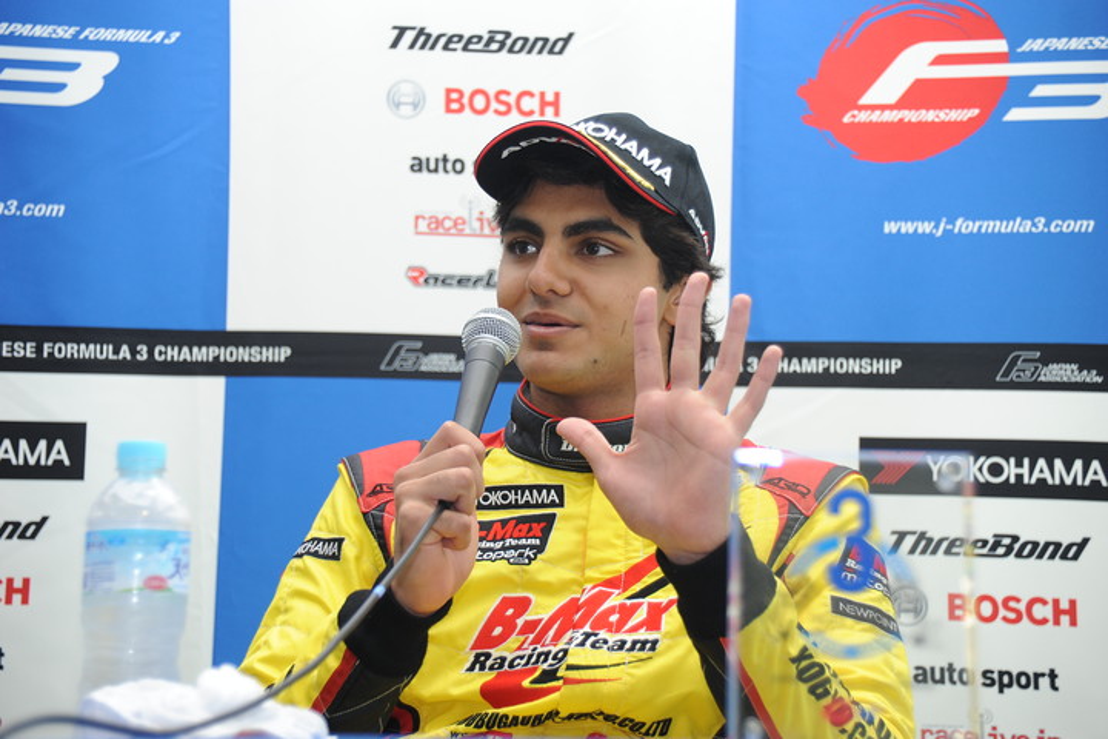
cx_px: 554
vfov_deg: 13.0
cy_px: 370
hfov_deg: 19.5
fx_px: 3231
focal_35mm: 105
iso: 800
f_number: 5.6
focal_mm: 105
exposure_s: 1/125
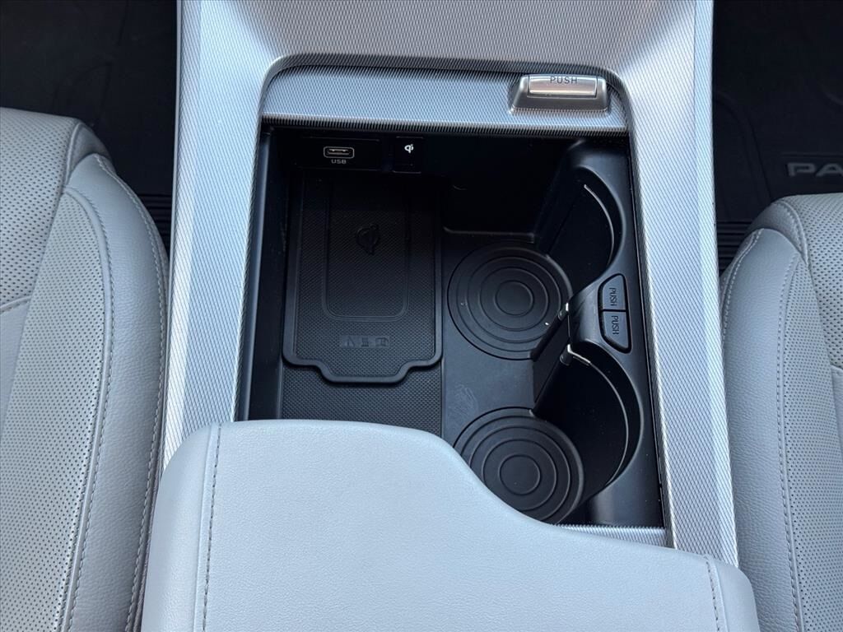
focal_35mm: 48
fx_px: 1169
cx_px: 422
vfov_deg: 30.3
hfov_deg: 39.7
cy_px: 316
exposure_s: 1/104
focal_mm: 6.76
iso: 100
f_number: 1.78
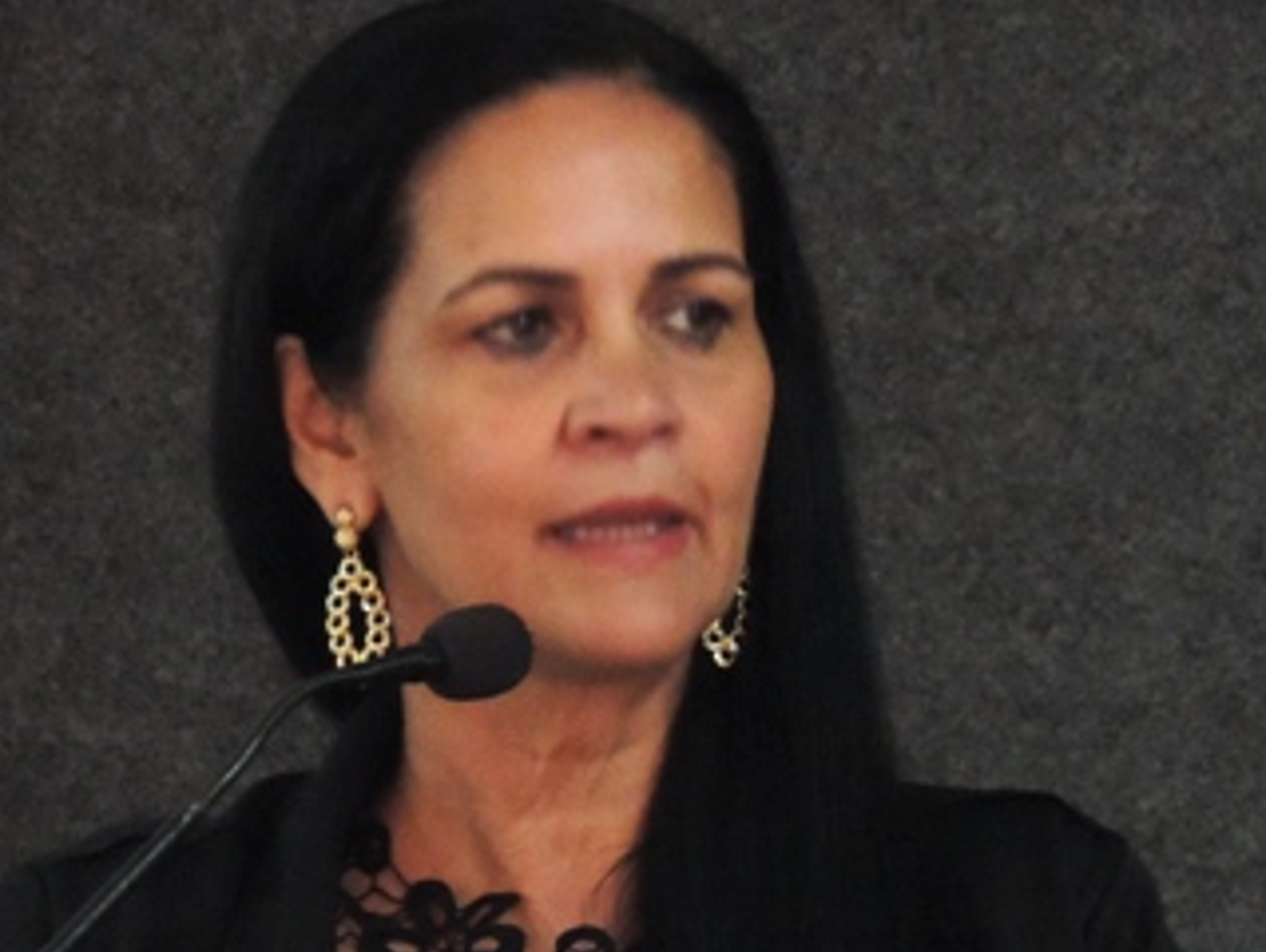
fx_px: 20174
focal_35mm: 551
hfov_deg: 3.6
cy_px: 877
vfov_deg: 2.7
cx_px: 476
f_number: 4.7
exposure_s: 1/30
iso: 1600
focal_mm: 49
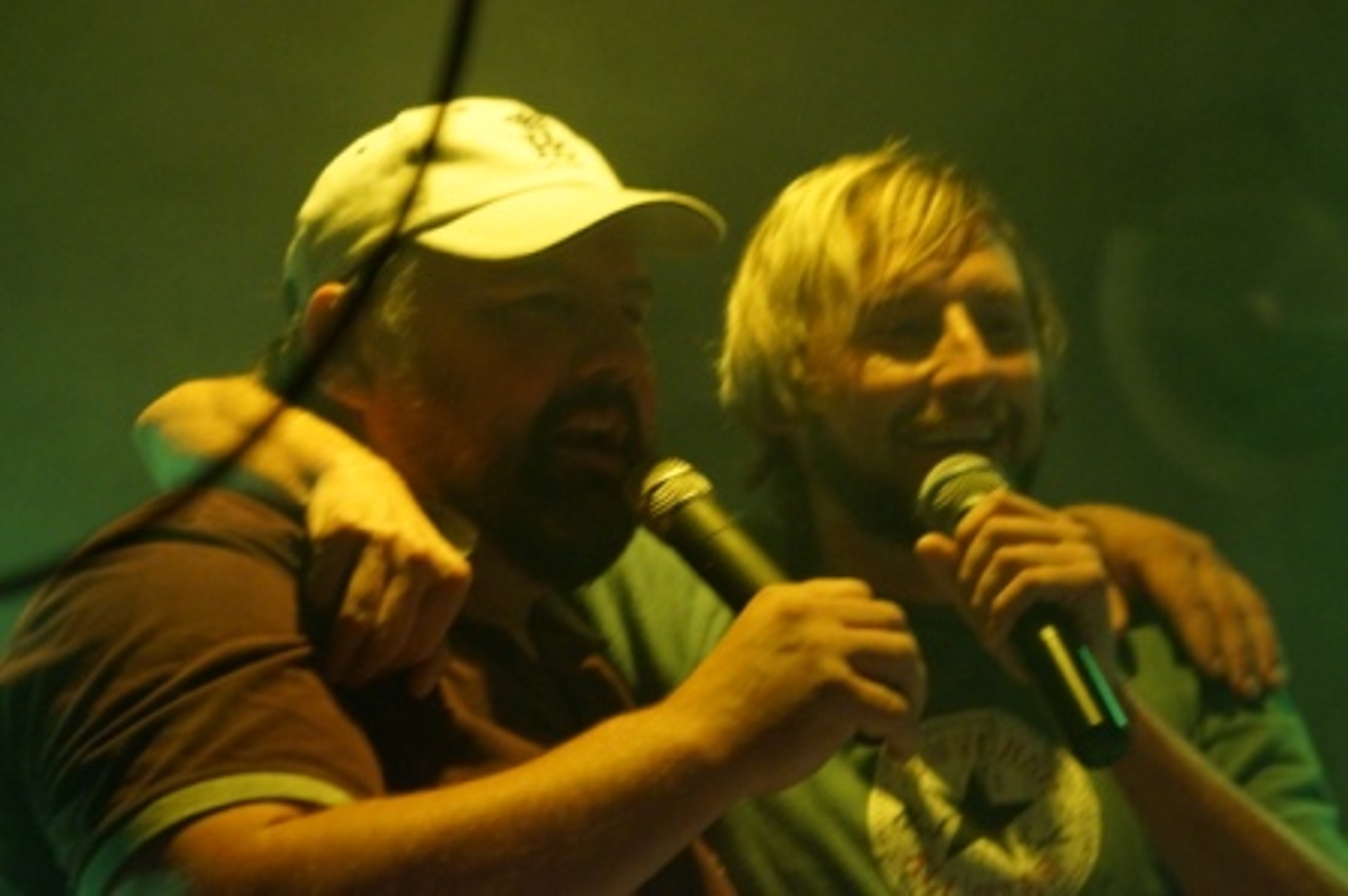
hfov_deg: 13.7
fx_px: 5612
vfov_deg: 9.1
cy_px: 448
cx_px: 674
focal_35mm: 150
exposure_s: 1/80
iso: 3200
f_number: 5.6
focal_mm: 100
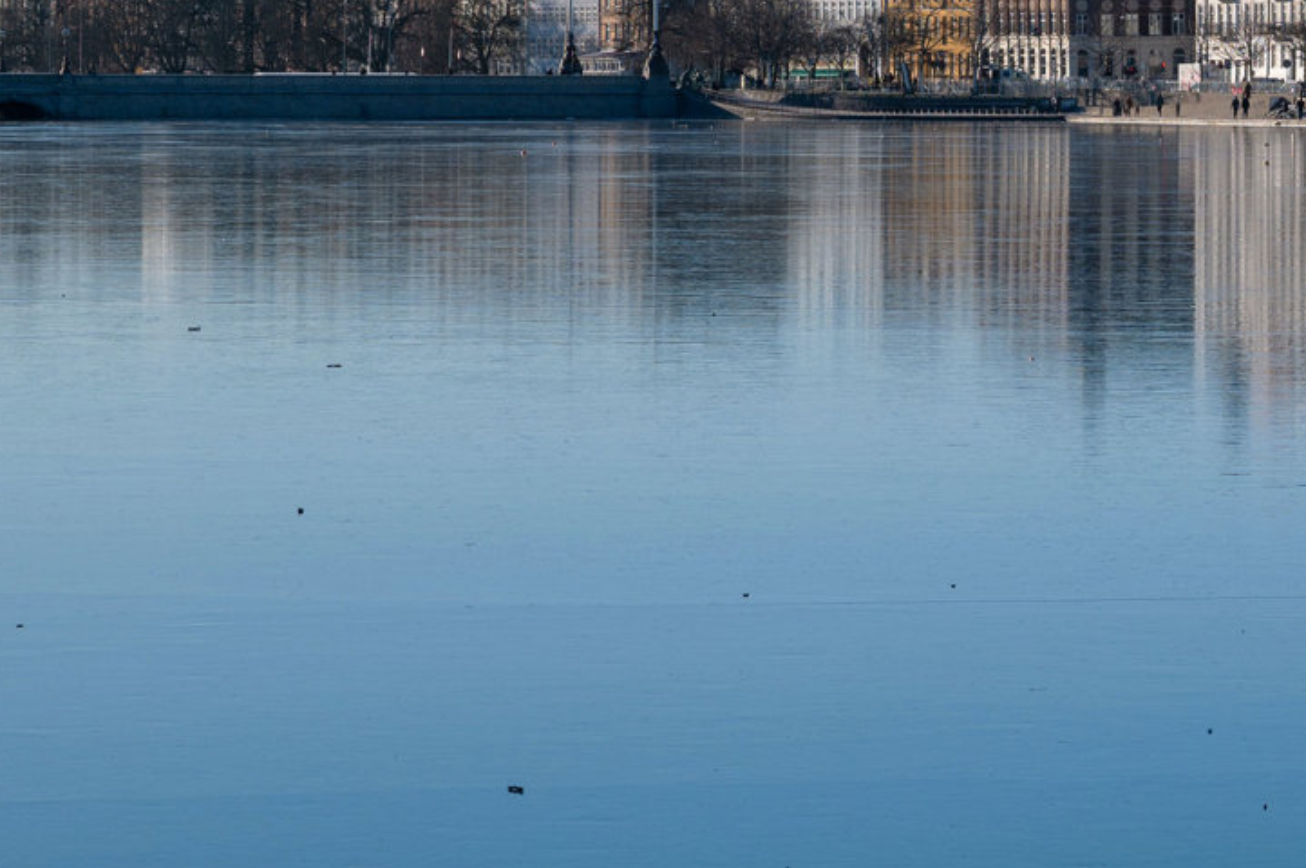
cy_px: 30
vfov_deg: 7.0
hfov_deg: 10.4
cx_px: 1666
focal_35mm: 194
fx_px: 7031
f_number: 7.1
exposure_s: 1/800
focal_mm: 70
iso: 160
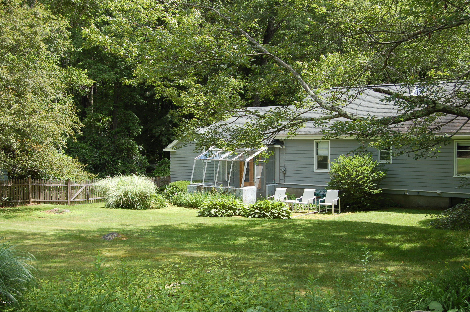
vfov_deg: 29.8
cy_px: 156
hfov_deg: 43.6
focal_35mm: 45
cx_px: 235
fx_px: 587
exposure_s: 1/200
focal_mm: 30
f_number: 7.1
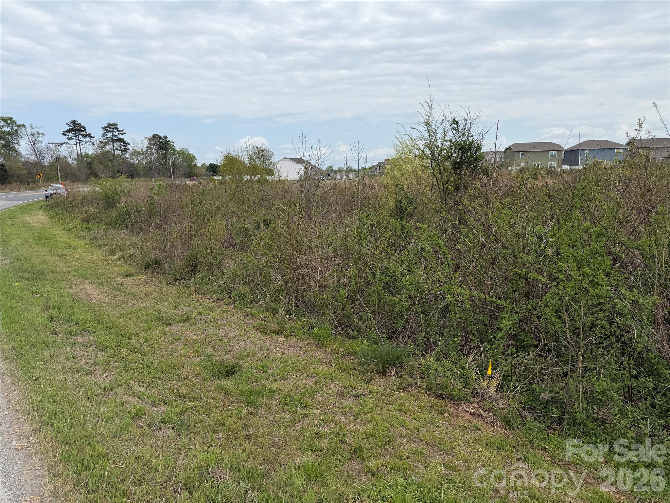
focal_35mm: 24
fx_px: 465
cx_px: 335
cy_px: 252
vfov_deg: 56.8
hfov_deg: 71.6
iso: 80
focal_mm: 6.76
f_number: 1.78
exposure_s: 1/4975
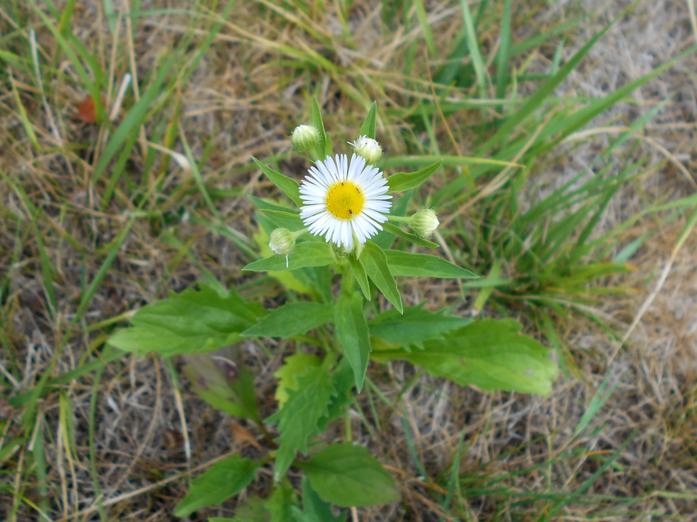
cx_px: 348
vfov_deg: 46.8
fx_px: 604
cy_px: 261
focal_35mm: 30
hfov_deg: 60.0
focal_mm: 5.1
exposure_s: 1/160
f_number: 3.4
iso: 80
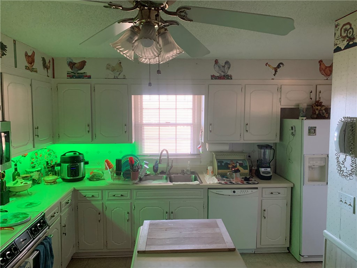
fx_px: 268
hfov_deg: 67.3
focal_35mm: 26
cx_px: 178
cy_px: 134
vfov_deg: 53.1
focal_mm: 4.25
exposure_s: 1/60
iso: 320
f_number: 1.8
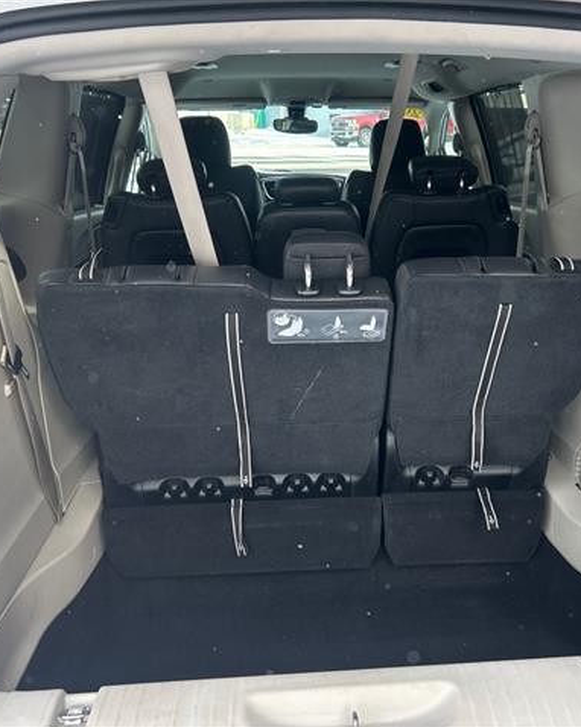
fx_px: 731
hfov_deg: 43.2
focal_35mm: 34
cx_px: 344
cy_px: 364
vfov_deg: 52.9
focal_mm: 5.7
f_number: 1.5
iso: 50
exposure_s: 1/319
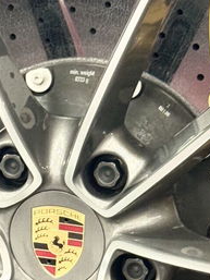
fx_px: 1544
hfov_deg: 7.8
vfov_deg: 10.3
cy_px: 227
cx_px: 67
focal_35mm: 191
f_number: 1.78
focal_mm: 6.76
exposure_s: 1/25
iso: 500
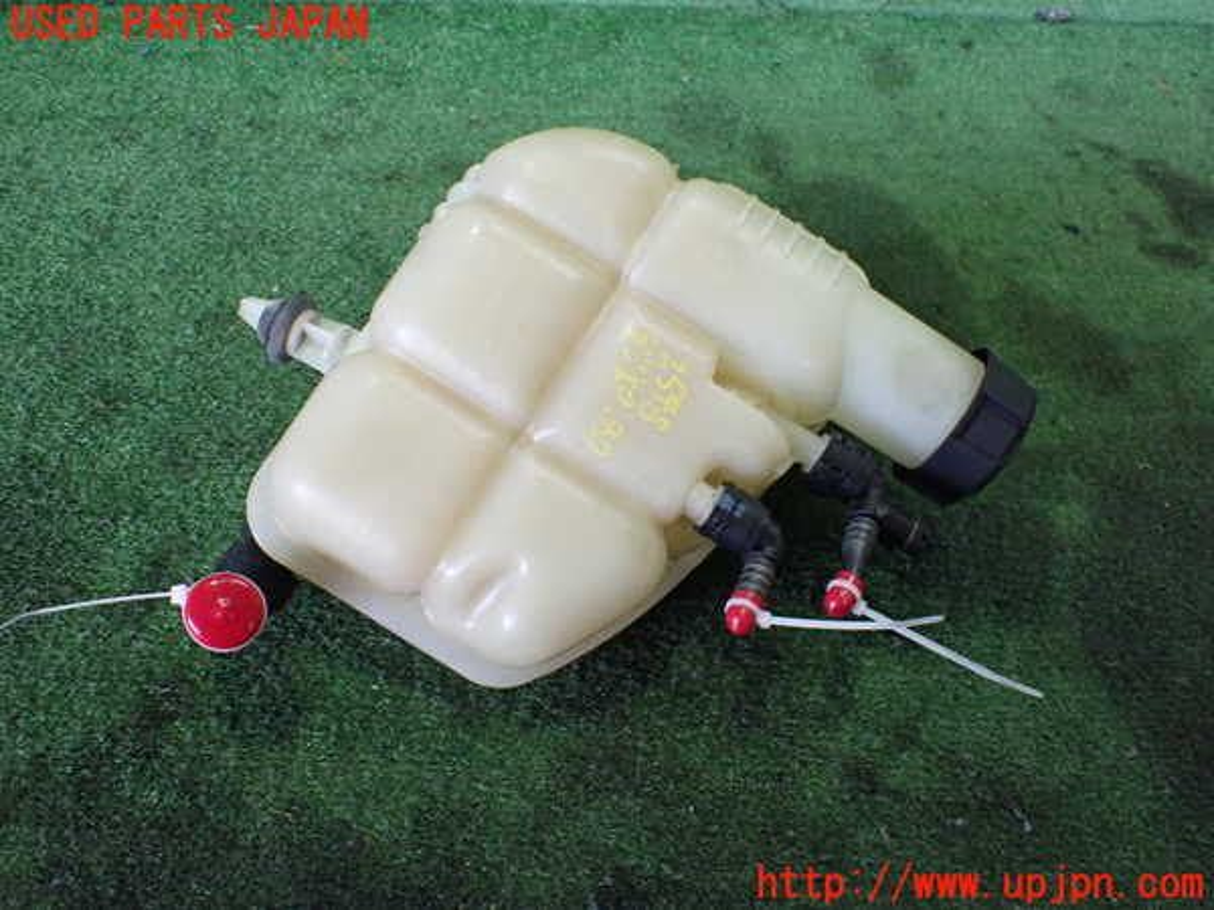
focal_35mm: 30
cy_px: 455
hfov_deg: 60.0
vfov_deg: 46.8
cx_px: 607
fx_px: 1052
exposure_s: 1/125
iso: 640
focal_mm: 5.4
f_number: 2.3
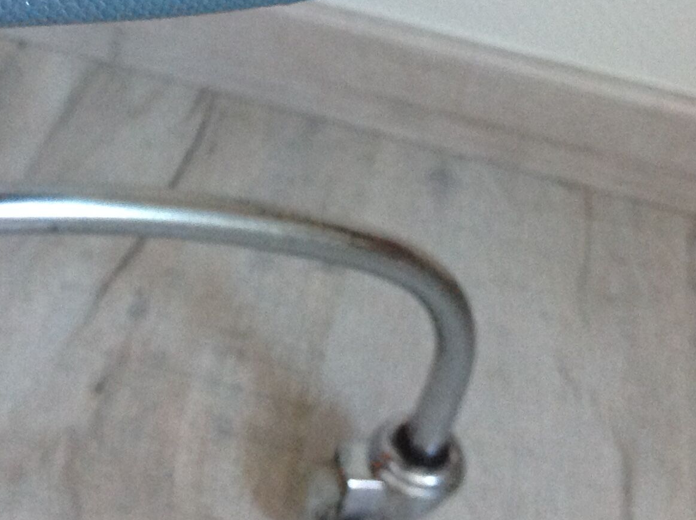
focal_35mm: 78
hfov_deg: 25.0
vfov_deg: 18.3
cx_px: 316
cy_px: -7
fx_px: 1566
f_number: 2.4
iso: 250
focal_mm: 4.28
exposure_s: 1/15
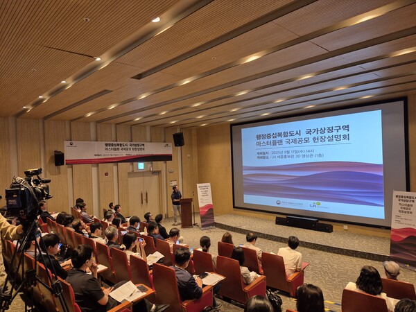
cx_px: 208
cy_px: 156
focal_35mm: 23
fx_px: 276
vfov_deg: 58.9
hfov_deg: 73.9
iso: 320
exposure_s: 1/30
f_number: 1.8
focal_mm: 5.4
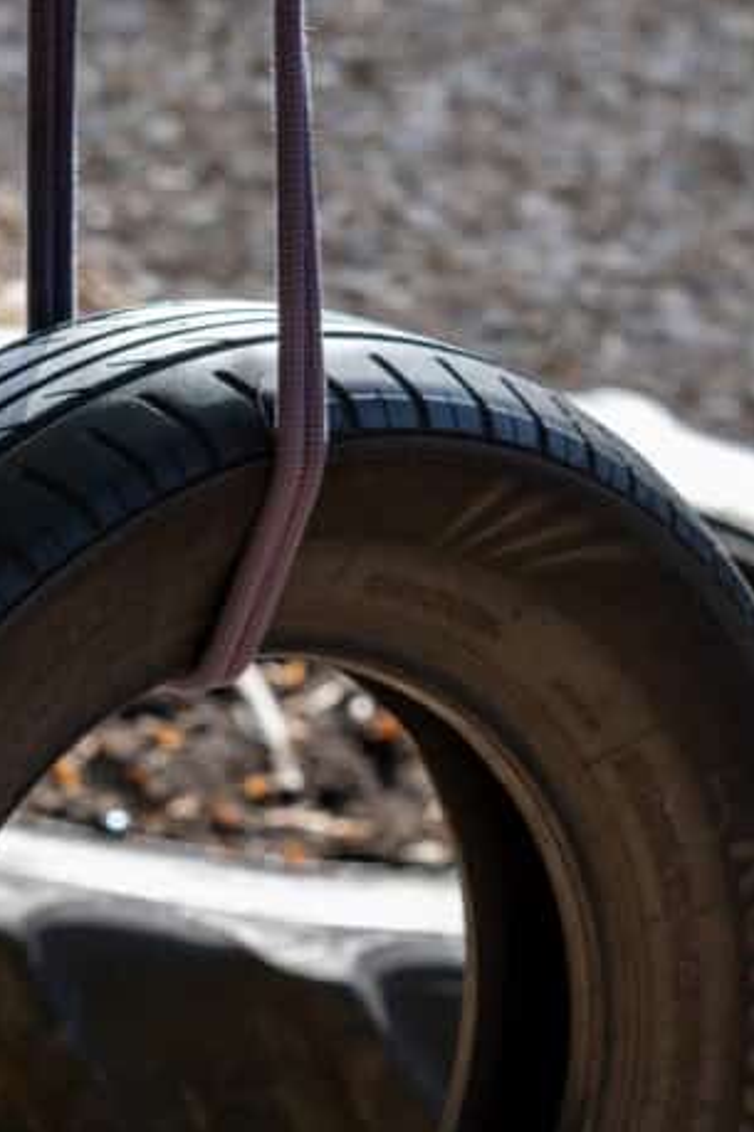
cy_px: 1060
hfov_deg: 7.3
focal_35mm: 188
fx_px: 5910
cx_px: 120
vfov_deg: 10.9
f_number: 4
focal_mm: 56
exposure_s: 1/250
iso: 125
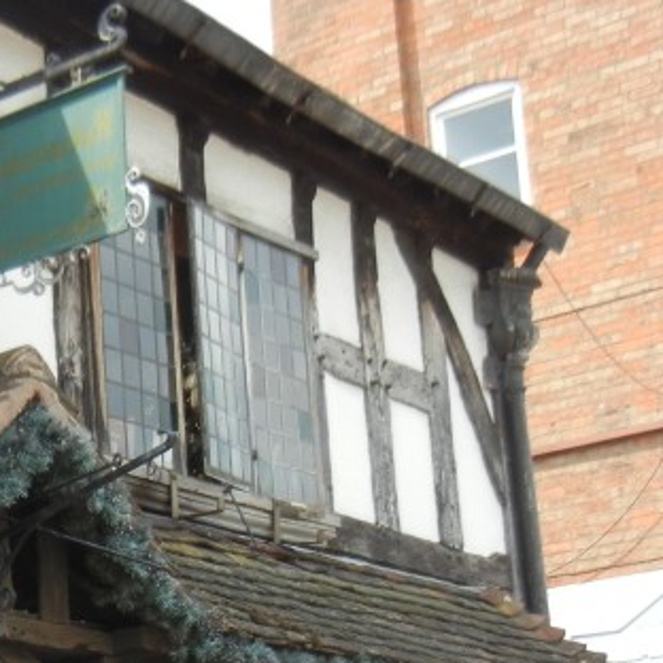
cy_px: 608
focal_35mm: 87
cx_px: -49
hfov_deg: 19.2
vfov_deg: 19.5
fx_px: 1885
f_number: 3.5
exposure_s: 1/534
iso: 160
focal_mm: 5.4
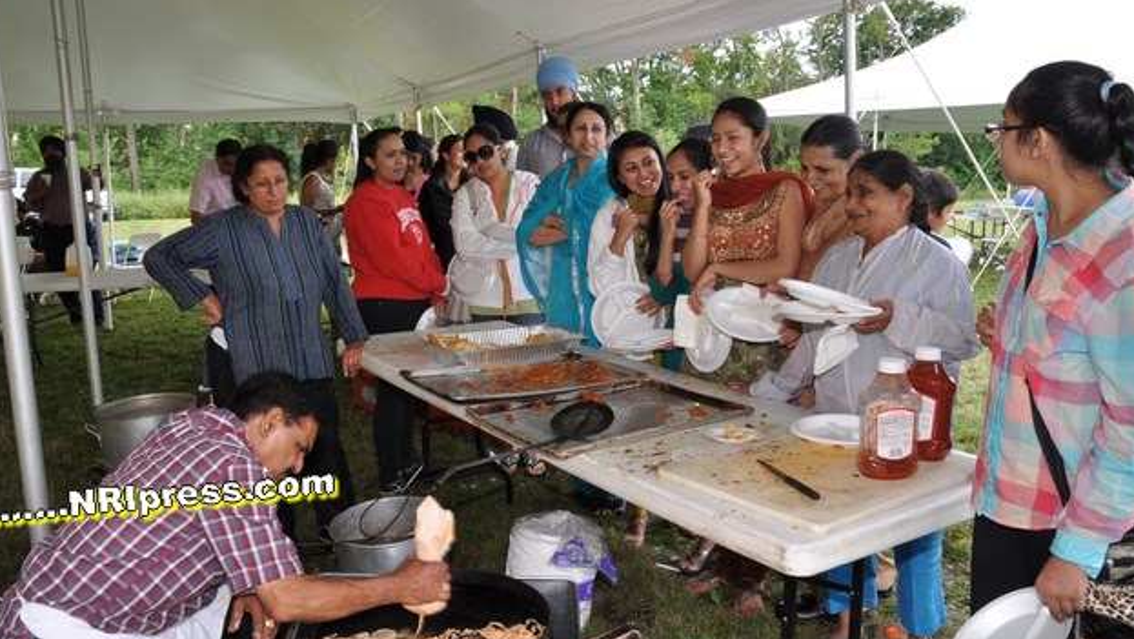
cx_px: 568
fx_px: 872
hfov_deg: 66.0
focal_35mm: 29
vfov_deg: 40.2
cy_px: 314
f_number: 7.1
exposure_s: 1/40
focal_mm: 18
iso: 200
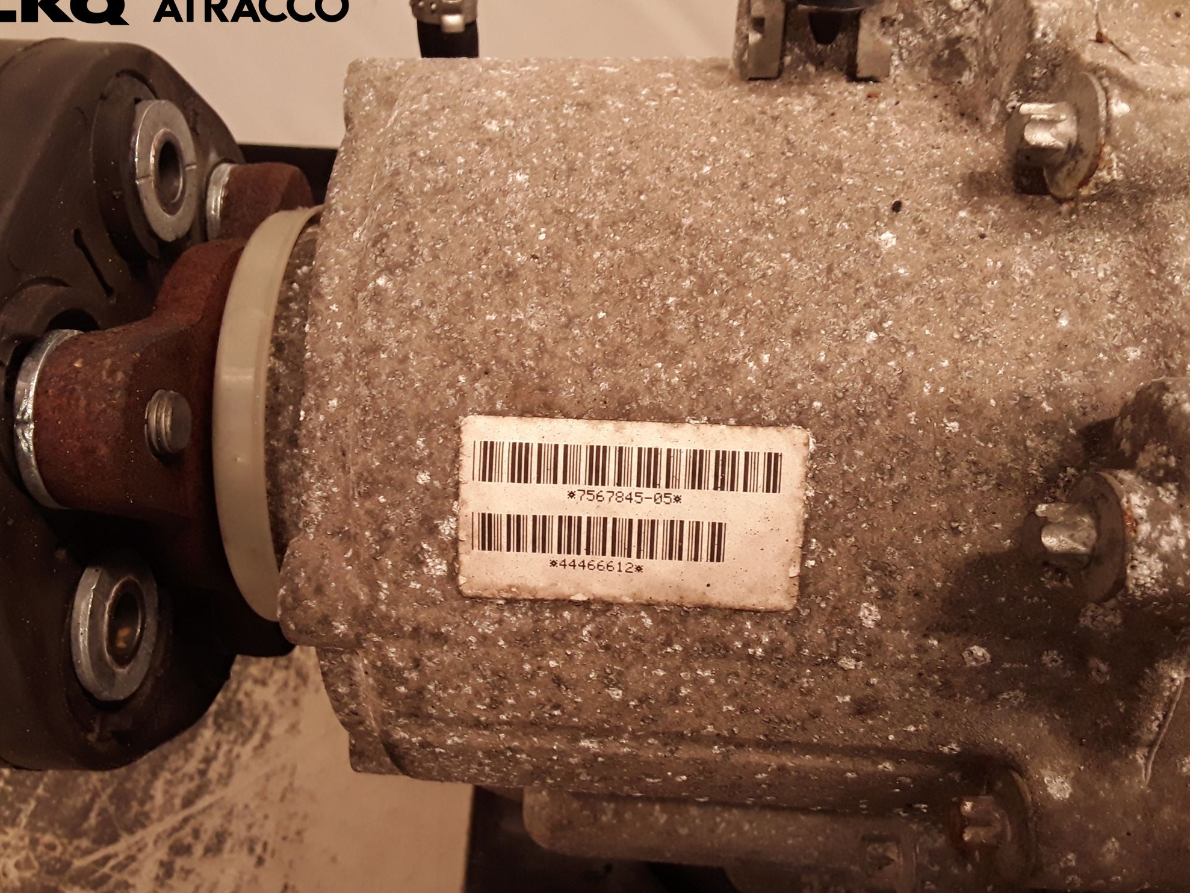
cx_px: 595
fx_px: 997
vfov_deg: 48.2
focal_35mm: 29
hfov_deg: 61.7
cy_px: 449
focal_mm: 2.91
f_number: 1.9
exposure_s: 1/33
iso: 100
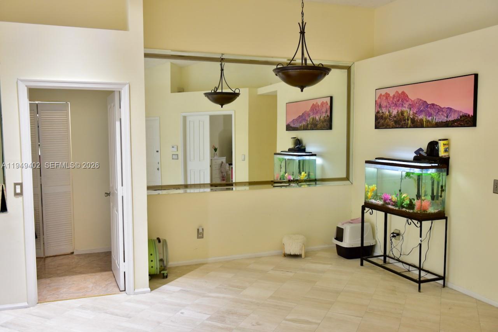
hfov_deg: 58.7
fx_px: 443
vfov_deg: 41.2
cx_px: 249
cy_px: 166
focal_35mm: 32
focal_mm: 32
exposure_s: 1/15
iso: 1000
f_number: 4.5
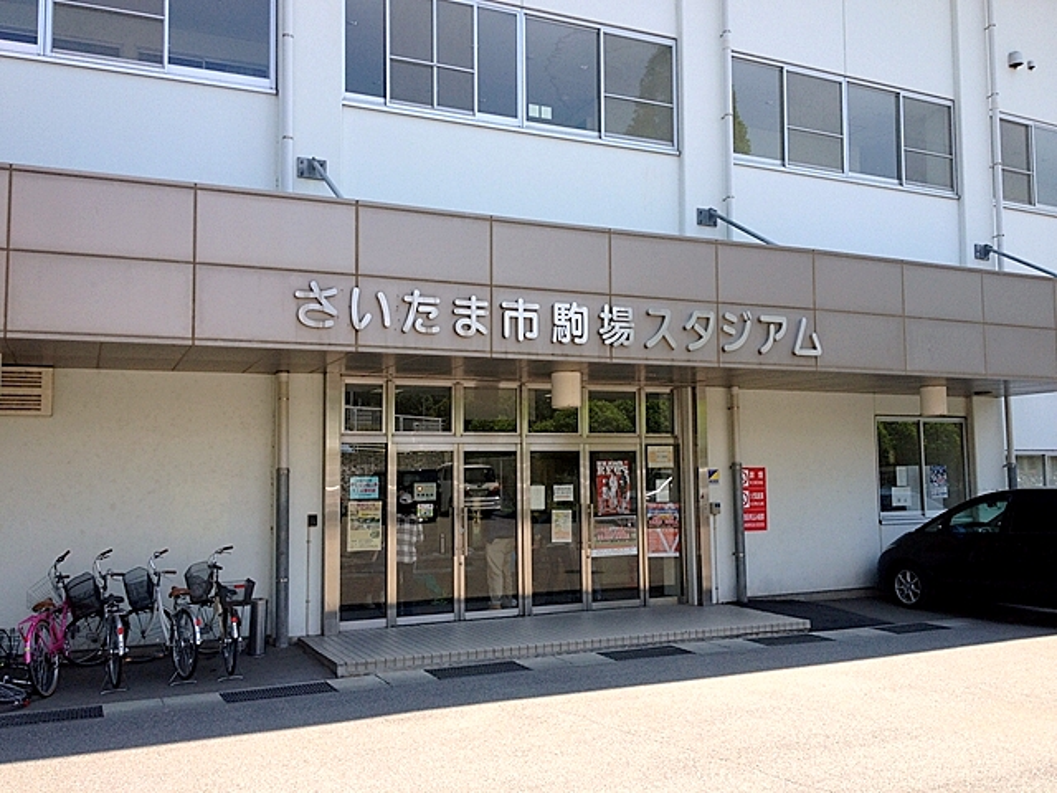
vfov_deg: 40.7
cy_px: 396
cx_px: 528
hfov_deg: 52.6
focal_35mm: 35
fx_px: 1069
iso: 64
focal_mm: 4.28
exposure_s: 1/665
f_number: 2.4
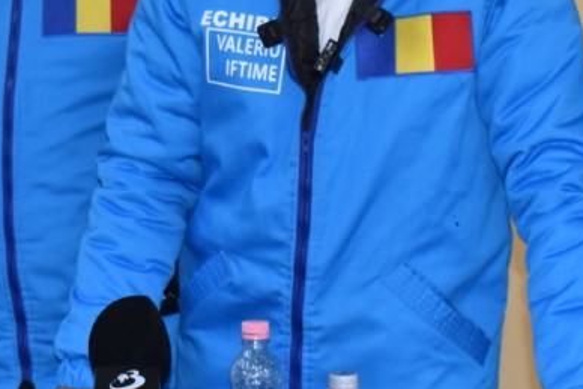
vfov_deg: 7.7
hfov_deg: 11.5
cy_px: 11
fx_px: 2884
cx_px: 170
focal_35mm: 178
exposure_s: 1/125
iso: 720
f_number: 5.6
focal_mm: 40
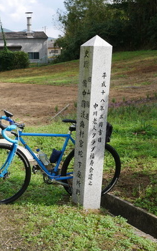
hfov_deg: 25.2
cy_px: 126
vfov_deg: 41.1
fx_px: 336
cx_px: 6
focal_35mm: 49
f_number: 5.6
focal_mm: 14
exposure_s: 1/400
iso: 200
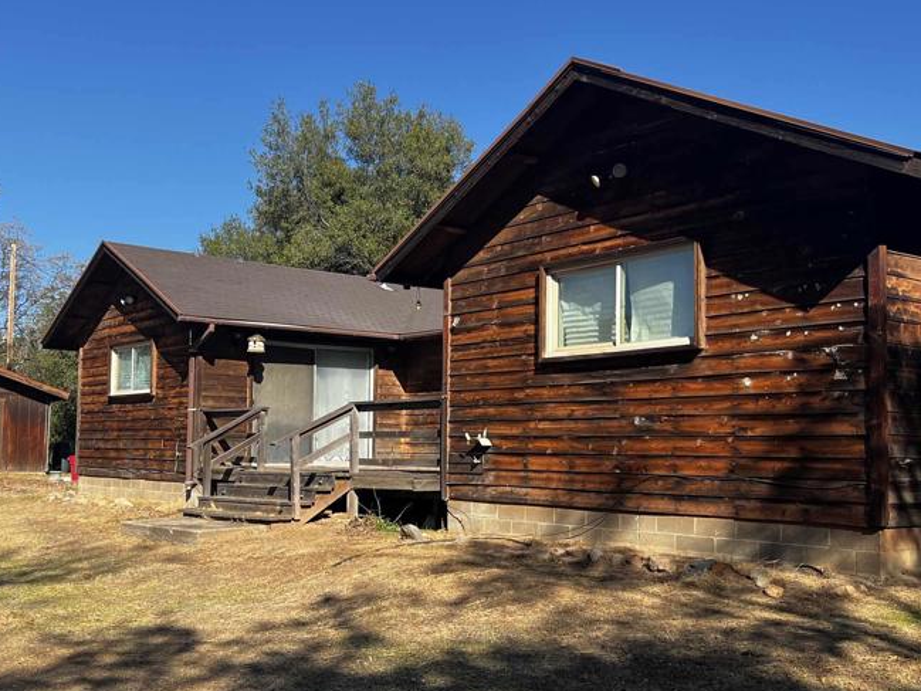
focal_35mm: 41
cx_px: 353
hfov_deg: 45.4
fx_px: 1091
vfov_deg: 35.1
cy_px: 382
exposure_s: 1/2513
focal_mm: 5.7
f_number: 1.5
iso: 50
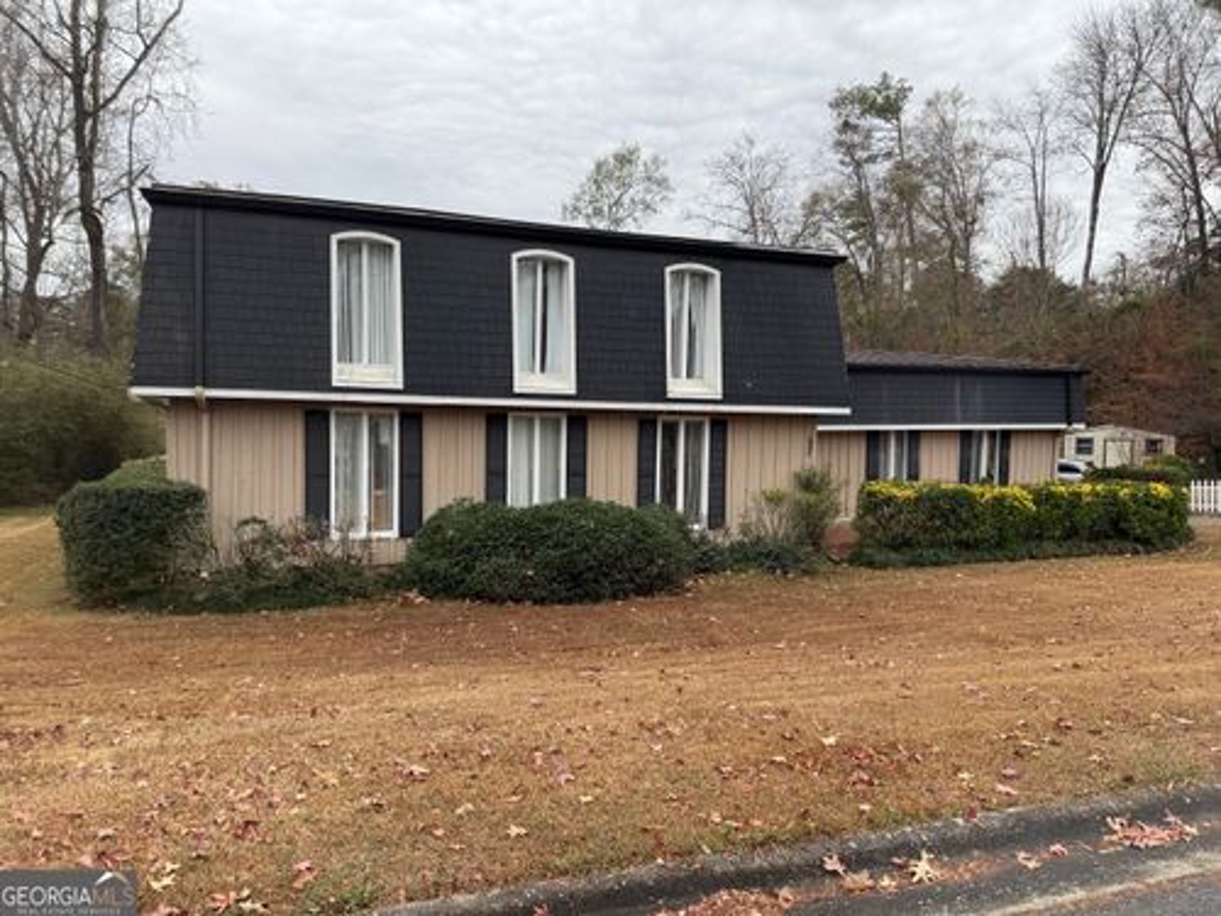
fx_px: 847
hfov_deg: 71.6
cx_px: 610
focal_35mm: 24
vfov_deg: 56.8
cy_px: 458
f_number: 1.78
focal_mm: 6.76
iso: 64
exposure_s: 1/270
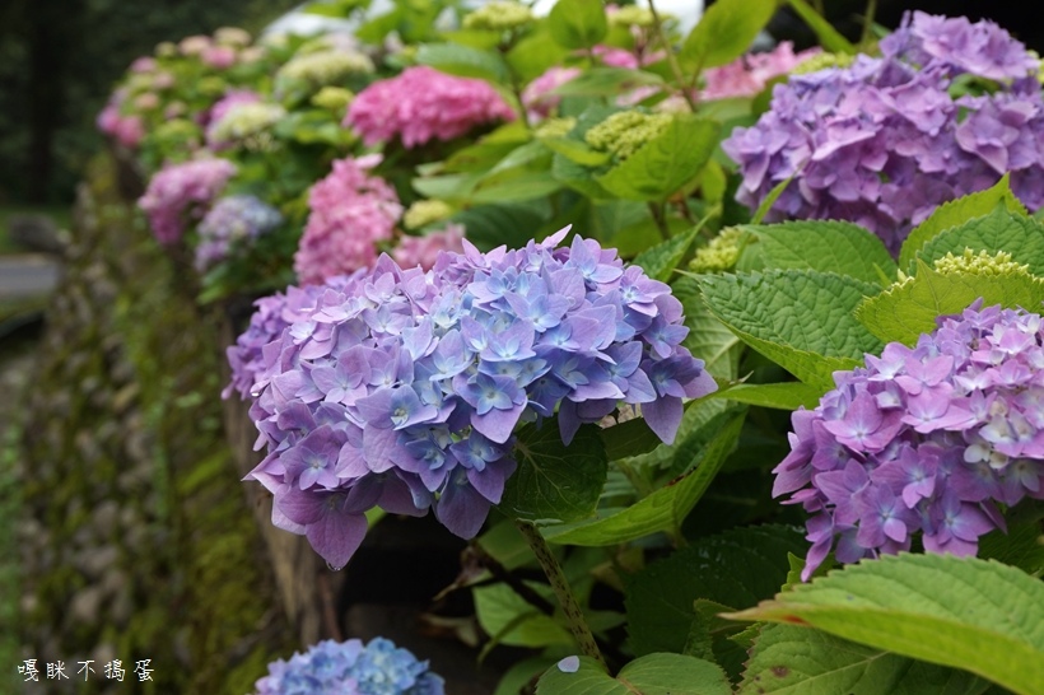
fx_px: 1348
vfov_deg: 28.9
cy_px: 348
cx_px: 522
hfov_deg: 42.3
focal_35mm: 46
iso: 100
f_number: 8
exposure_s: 1/80
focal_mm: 31
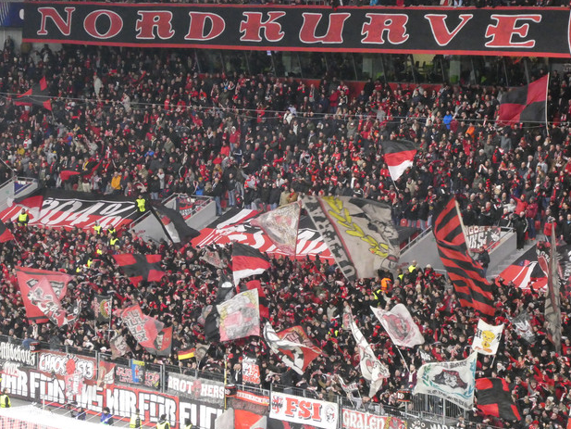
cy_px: 218
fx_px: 2310
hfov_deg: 14.1
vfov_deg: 10.6
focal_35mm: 140
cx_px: 279
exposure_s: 1/80
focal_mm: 24.2
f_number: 5.3
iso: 1600
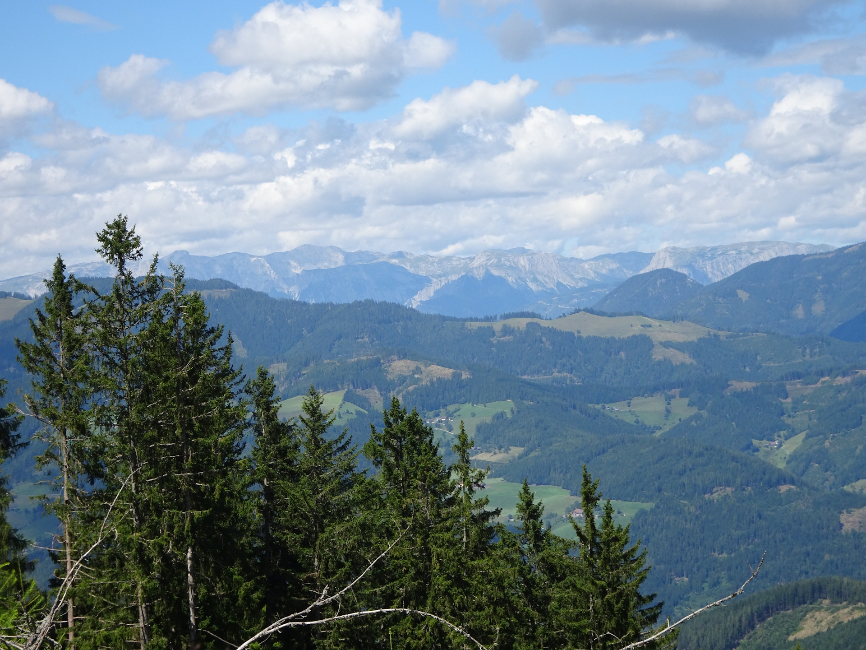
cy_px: 325
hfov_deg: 22.3
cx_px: 433
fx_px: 2202
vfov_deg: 16.8
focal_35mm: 88
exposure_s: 1/400
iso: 80
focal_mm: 14.99
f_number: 5
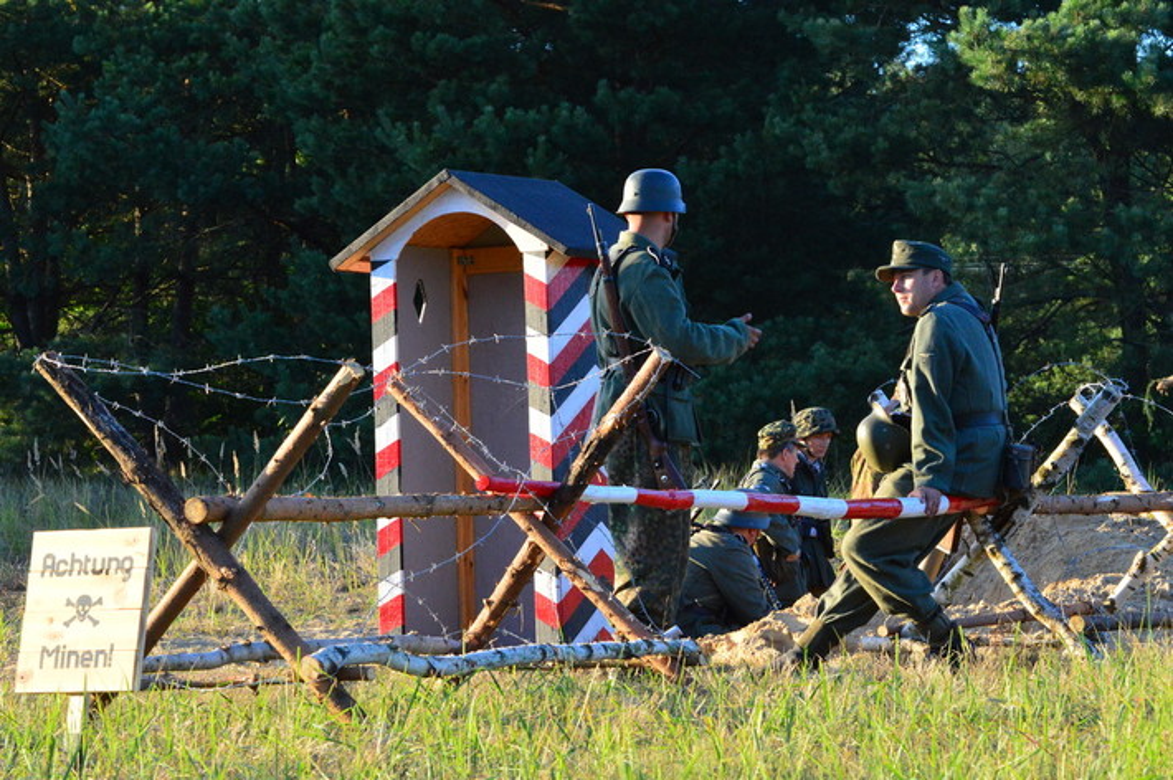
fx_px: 4981
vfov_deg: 9.0
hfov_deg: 13.4
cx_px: 586
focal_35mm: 153
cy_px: 390
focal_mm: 102
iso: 1600
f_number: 13
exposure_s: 1/320
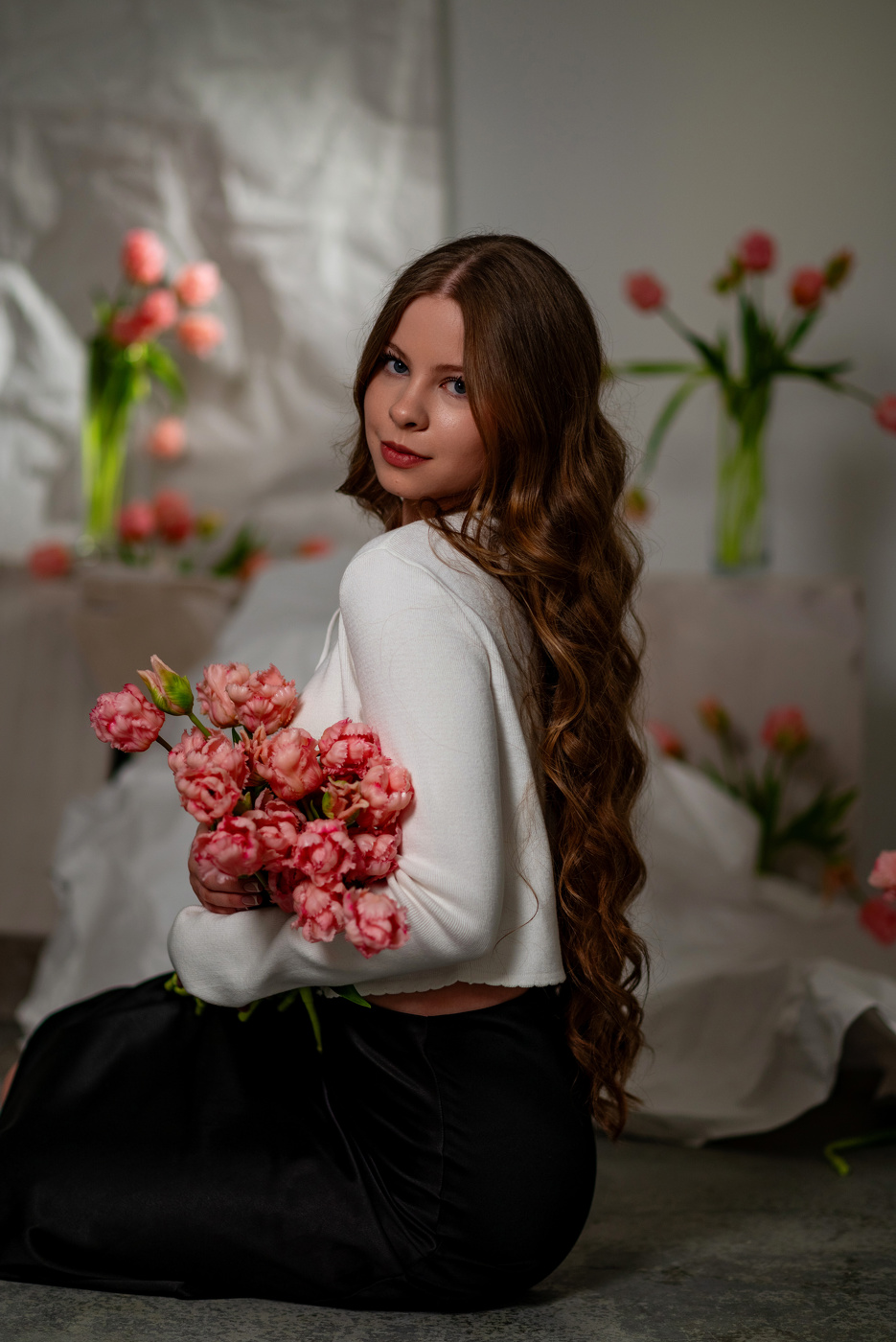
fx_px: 3169
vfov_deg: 23.9
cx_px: 448
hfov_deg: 16.1
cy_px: 671
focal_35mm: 85
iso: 125
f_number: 2
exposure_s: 1/200
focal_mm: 85
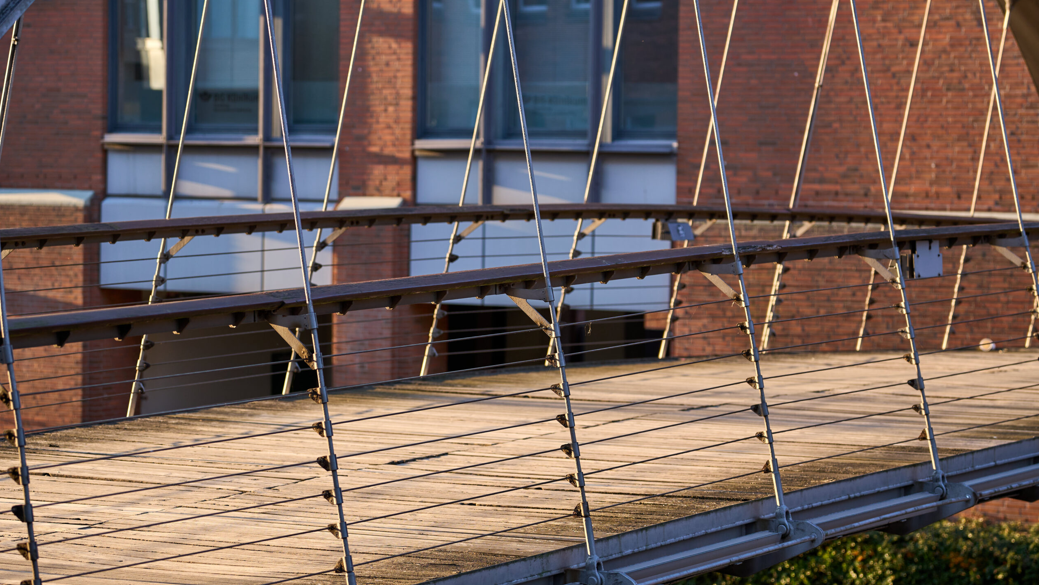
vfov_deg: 10.9
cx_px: 516
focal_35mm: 111
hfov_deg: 19.3
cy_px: 290
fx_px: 3058
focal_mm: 70
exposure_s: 1/320
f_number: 2.8
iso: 125
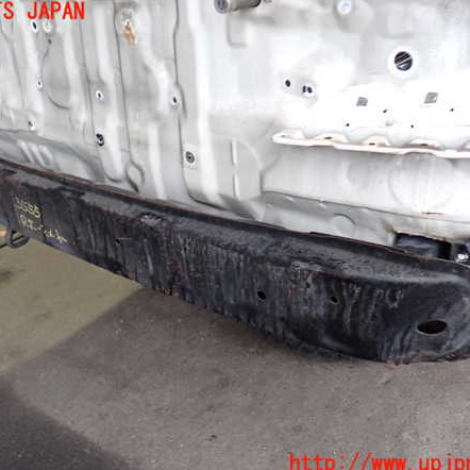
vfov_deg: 46.0
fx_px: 553
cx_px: 211
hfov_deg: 46.0
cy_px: 238
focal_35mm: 36
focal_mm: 5.4
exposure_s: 1/30
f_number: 2.3
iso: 400
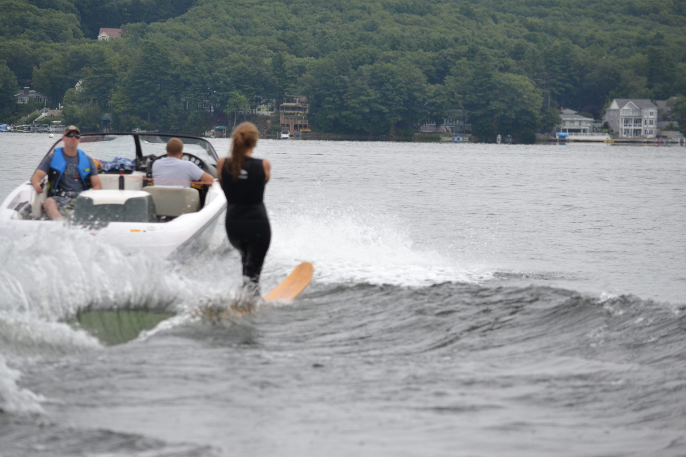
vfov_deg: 5.2
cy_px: 221
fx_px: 5068
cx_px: 331
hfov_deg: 7.7
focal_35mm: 266
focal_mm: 170
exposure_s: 1/800
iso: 400
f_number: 5
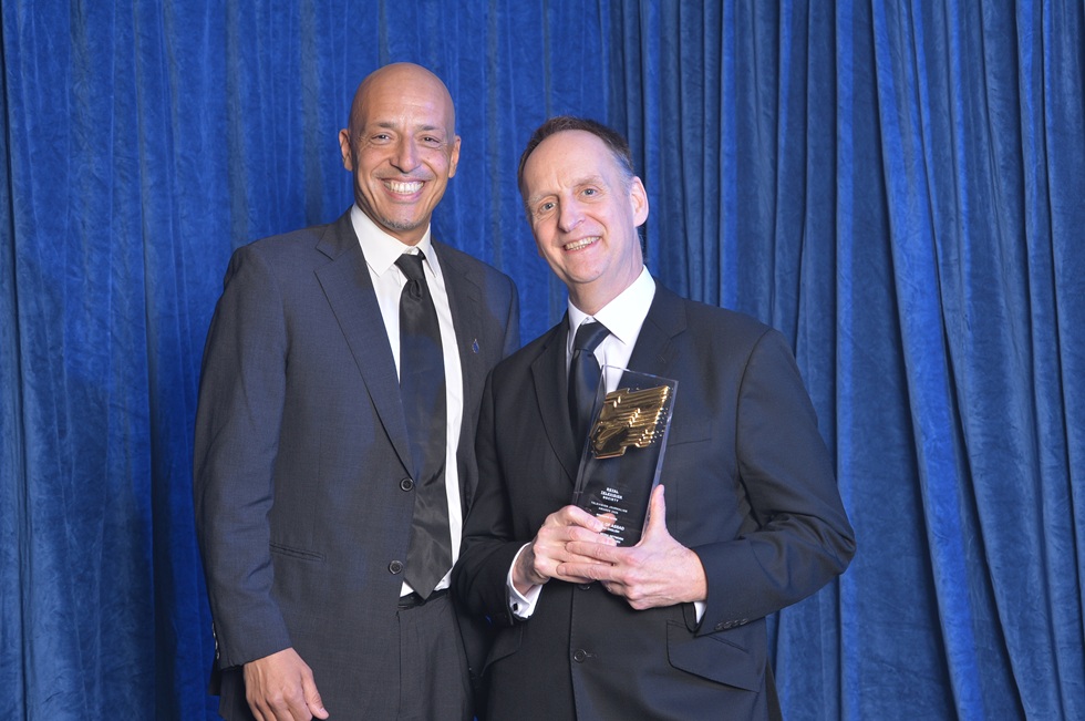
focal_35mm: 70
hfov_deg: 28.9
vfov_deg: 19.4
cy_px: 360
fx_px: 2107
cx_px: 542
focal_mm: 70
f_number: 6.7
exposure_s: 1/125
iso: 400
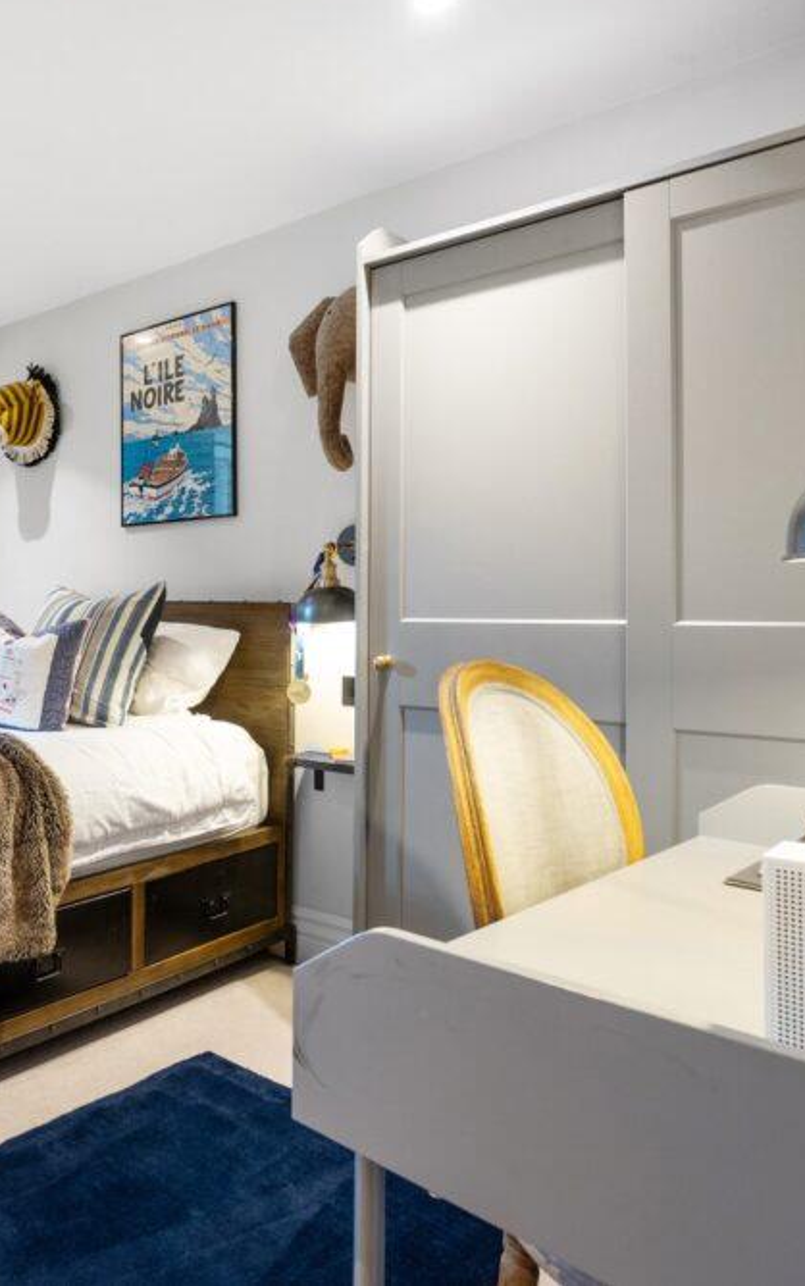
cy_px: 630
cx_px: 44
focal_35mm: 25
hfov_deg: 43.8
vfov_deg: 72.5
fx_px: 877
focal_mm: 16
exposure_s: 1
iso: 400
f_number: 8
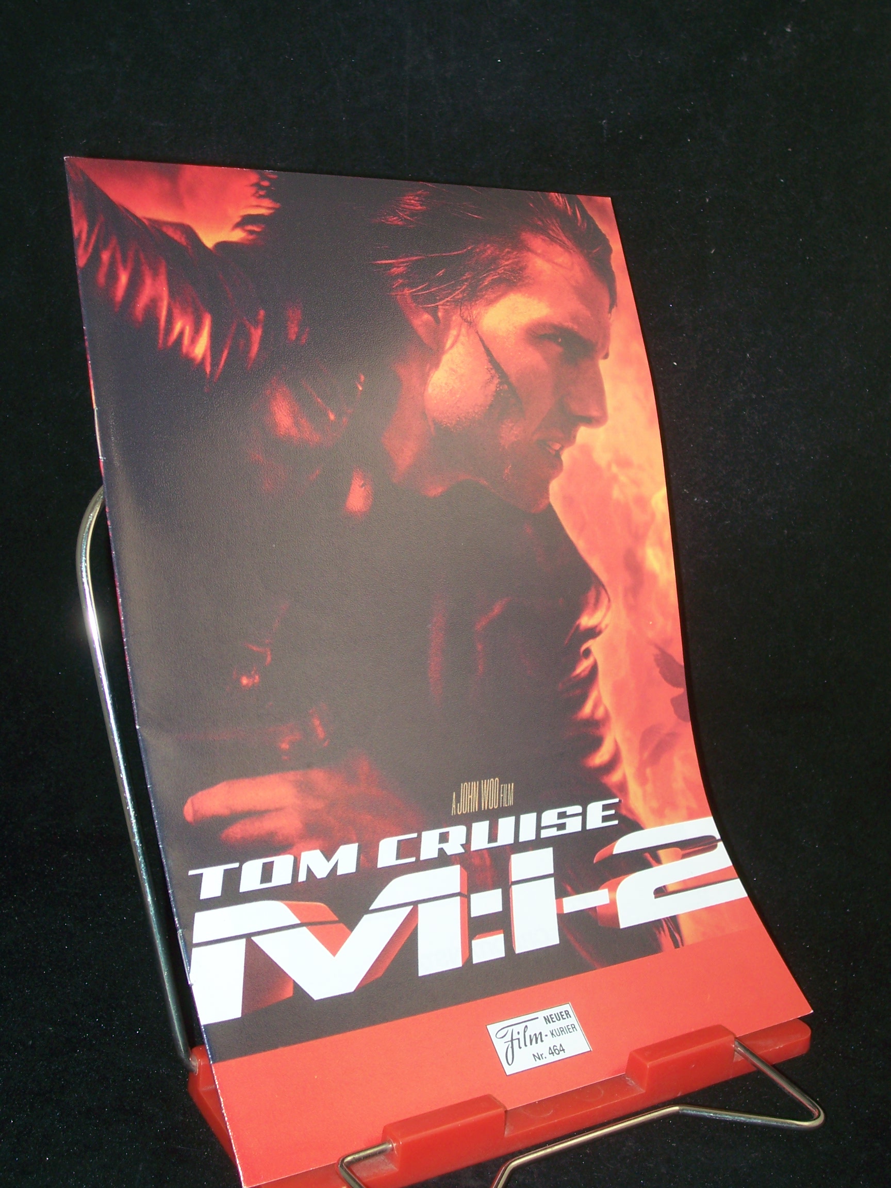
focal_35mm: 53
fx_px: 1819
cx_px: 446
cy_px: 594
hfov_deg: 27.5
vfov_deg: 36.2
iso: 80
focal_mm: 8.7
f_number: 3.2
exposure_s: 1/80
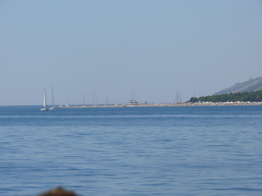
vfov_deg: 7.2
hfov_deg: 9.6
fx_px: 1567
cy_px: 98
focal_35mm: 207
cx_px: 131
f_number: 7.1
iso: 100
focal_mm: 43.9
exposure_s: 1/500
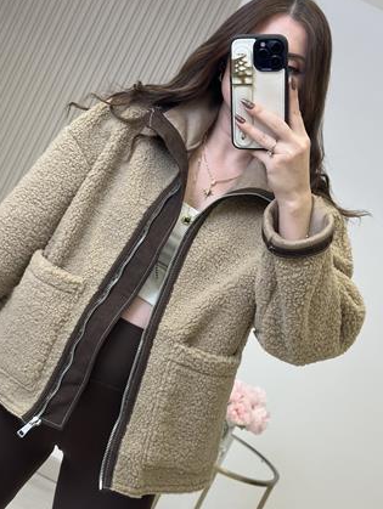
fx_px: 899
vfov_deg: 31.7
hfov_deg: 24.0
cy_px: 259
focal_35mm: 61
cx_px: 159
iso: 80
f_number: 1.78
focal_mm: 6.86
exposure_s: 1/214
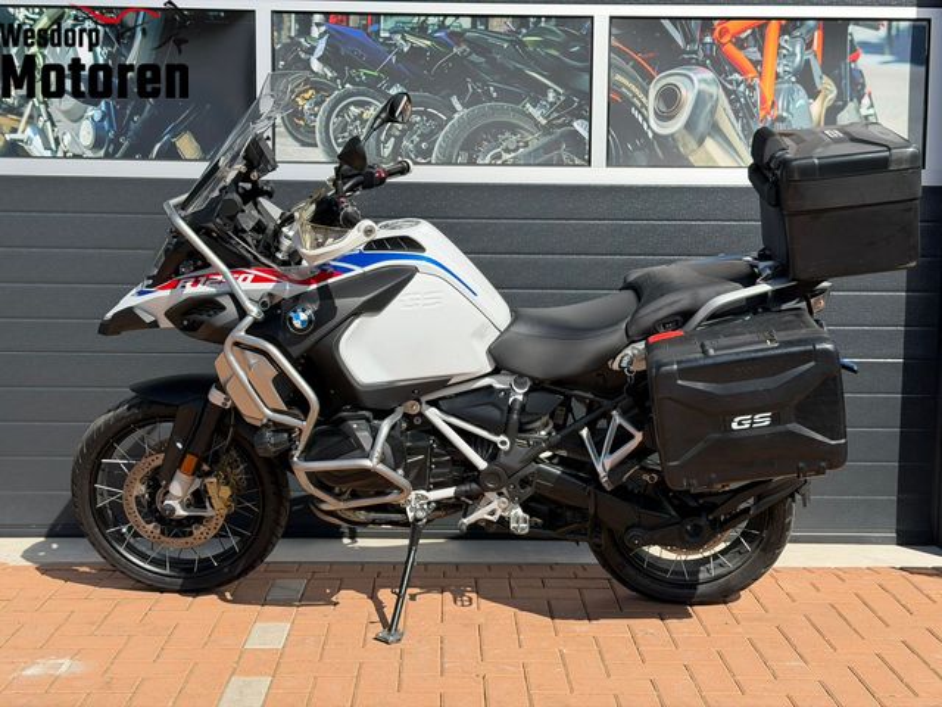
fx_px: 1306
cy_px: 354
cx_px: 471
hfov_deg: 39.7
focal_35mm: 48
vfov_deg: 30.3
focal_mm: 6.76
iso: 80
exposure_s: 1/4587
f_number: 1.78
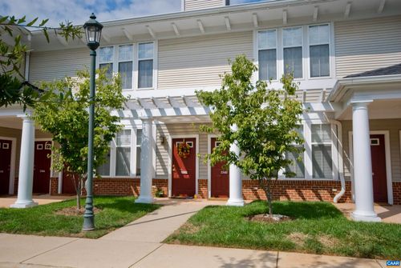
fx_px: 335
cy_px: 134
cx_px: 200
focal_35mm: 30
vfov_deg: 43.7
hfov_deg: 61.9
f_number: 8
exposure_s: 1/250
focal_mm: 20
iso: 100
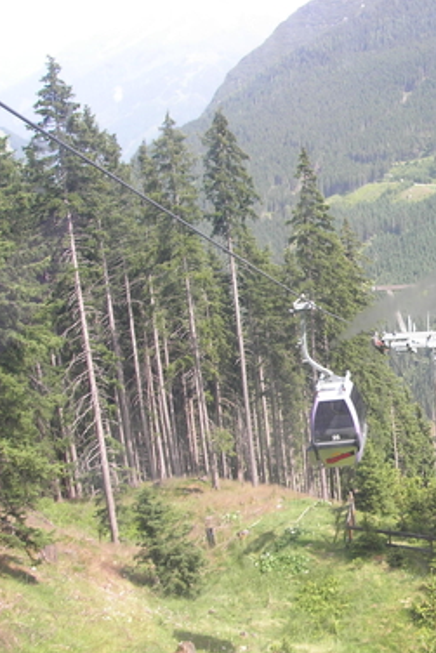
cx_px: 516
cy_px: 382
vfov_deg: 31.8
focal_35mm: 63
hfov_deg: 20.3
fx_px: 1143
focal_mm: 7.8
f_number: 4.8
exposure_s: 1/51.5
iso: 64
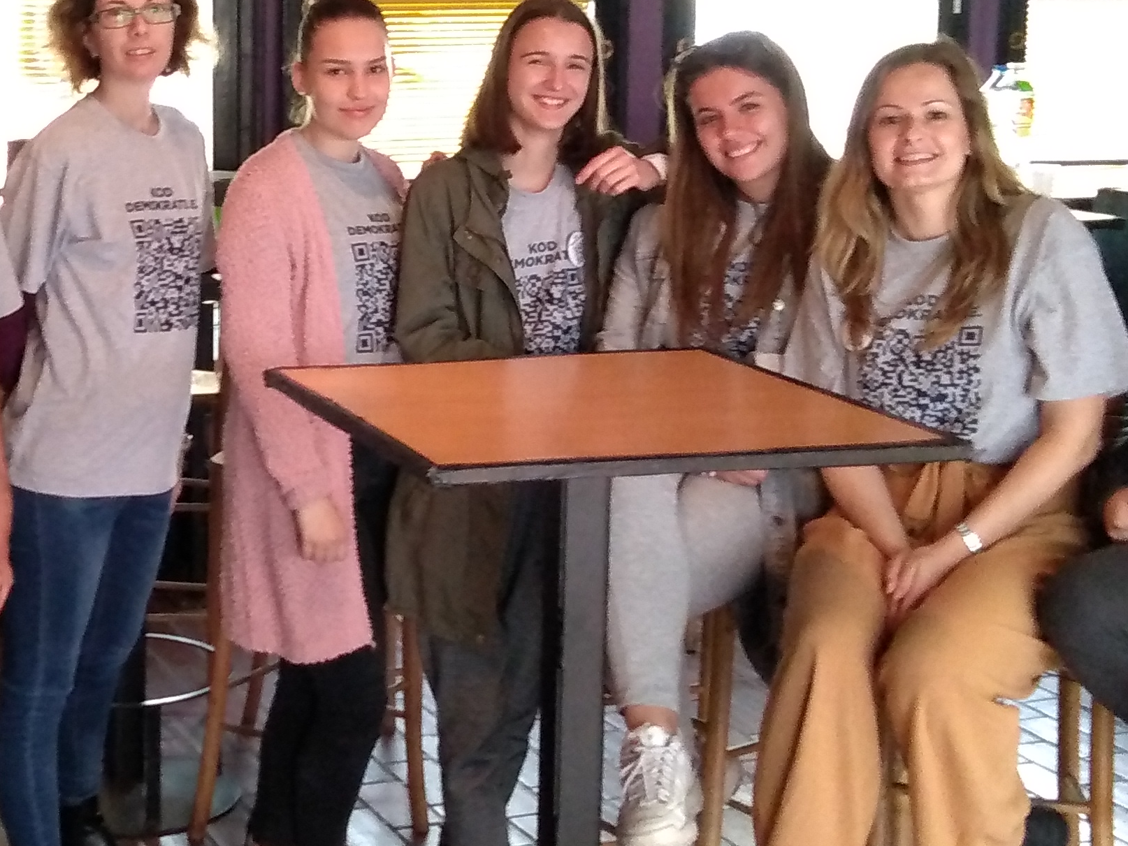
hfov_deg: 28.4
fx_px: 2184
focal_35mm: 67
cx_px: 234
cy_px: 308
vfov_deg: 21.9
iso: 622
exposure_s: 1/20
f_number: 2.2
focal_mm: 3.46
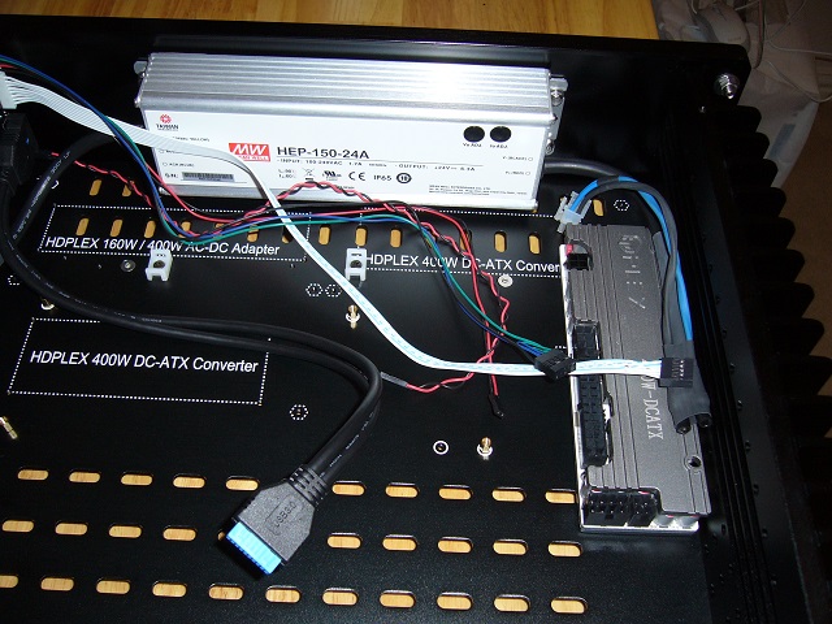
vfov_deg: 40.7
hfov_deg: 52.6
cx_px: 416
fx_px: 841
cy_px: 312
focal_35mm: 35
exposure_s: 1/30
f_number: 2.8
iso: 100
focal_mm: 5.8
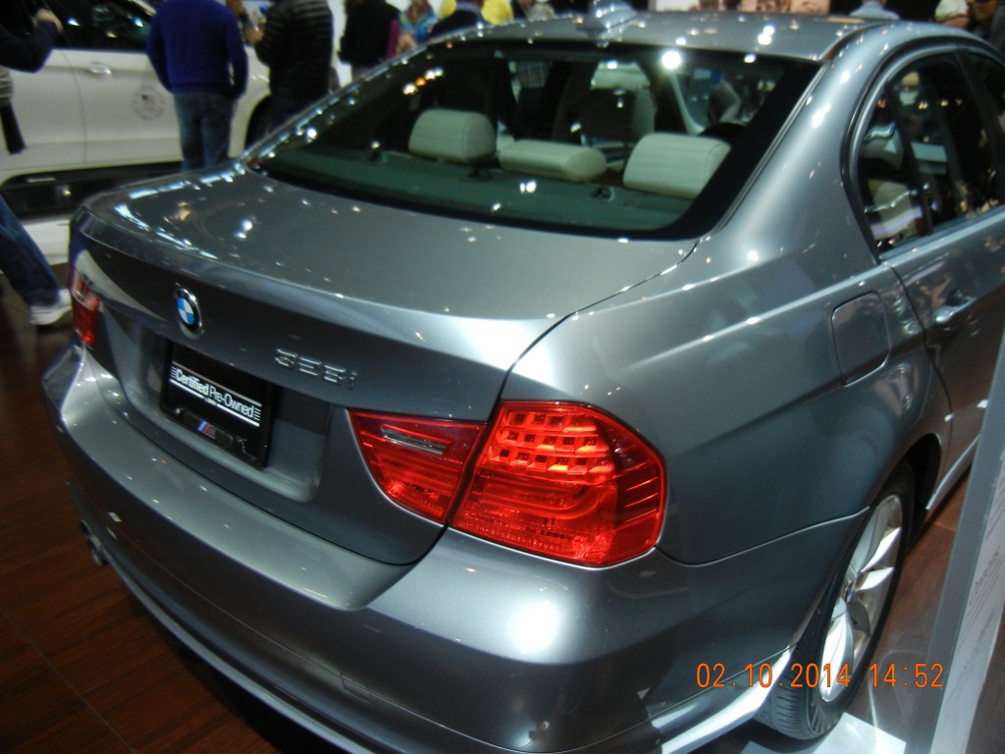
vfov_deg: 46.8
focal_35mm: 30
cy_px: 377
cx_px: 502
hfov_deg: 60.0
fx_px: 871
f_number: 3.5
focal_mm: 5.4
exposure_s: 1/57.5
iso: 219
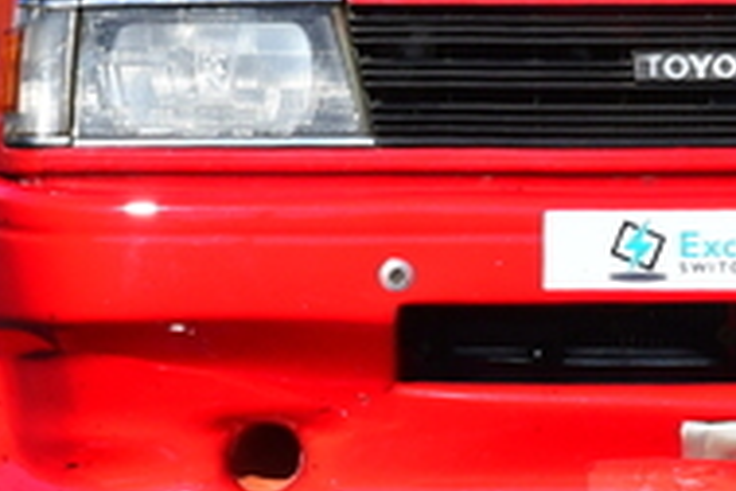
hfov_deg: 0.8
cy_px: -107
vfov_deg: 0.5
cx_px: 596
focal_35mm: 2673
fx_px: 54644
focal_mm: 420
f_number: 13
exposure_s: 1/640
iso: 500
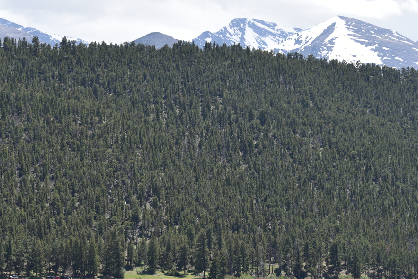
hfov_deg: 14.1
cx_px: 181
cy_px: 167
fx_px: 1684
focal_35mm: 145
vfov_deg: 9.5
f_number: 8
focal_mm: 100
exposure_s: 1/250
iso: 100
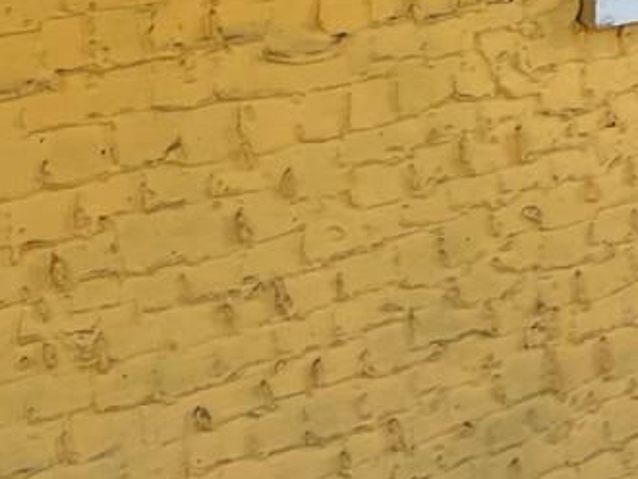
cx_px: 1357
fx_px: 2324
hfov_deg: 13.1
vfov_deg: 11.2
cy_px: -305
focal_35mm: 126
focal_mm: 5.7
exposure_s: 1/237
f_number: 1.5
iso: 50
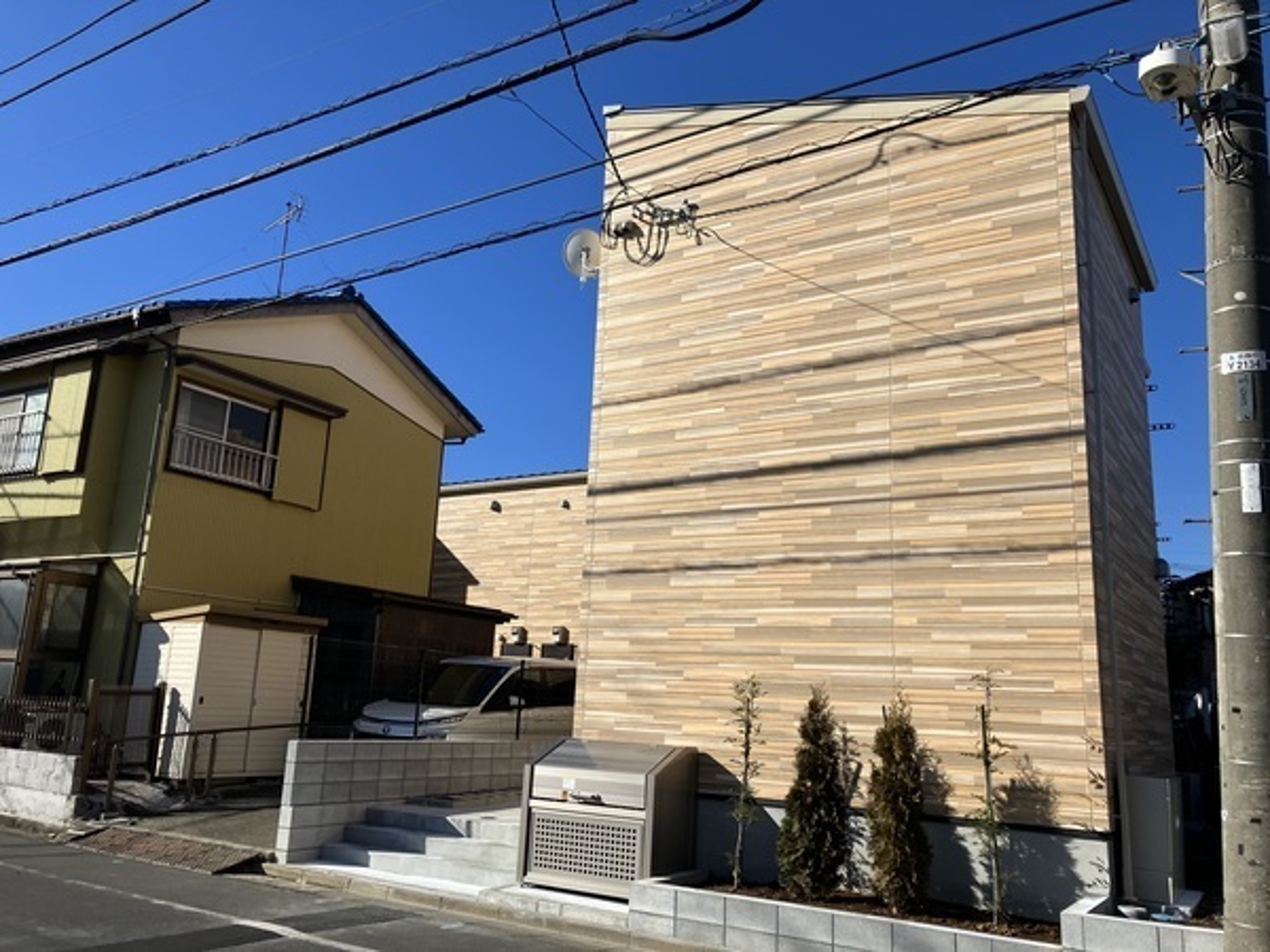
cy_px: 476
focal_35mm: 28
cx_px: 635
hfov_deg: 63.4
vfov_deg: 49.7
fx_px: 1027
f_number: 1.8
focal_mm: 3.99
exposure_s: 1/2558
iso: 32
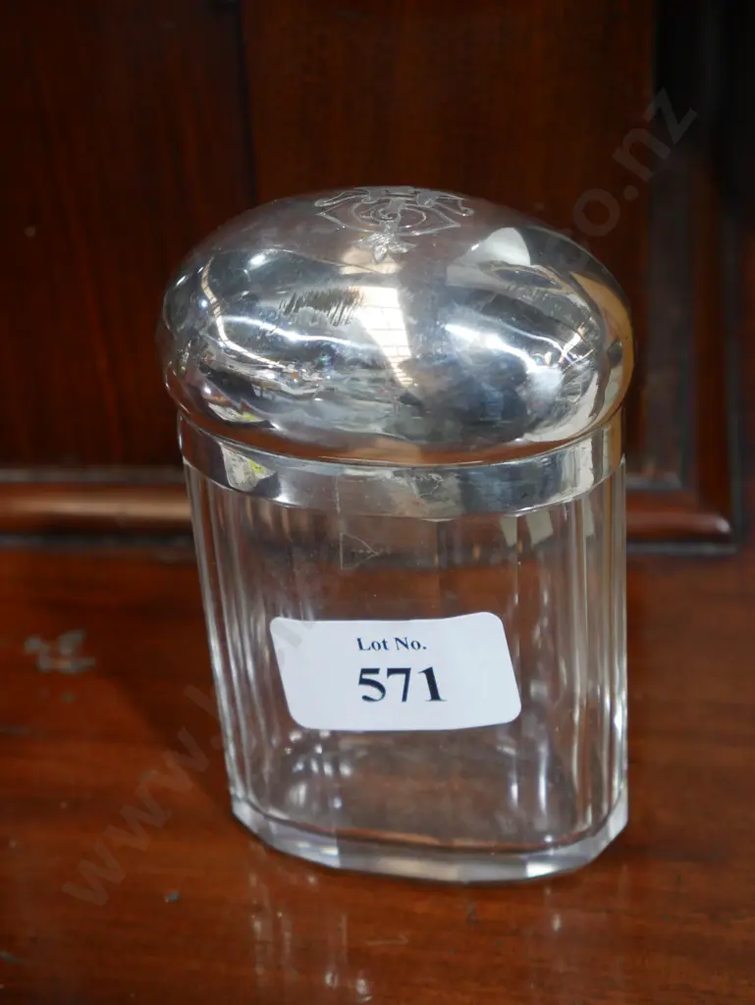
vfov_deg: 23.3
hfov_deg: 17.6
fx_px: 2441
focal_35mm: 84
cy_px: 502
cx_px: 378
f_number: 5.6
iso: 1600
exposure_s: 1/100
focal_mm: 42
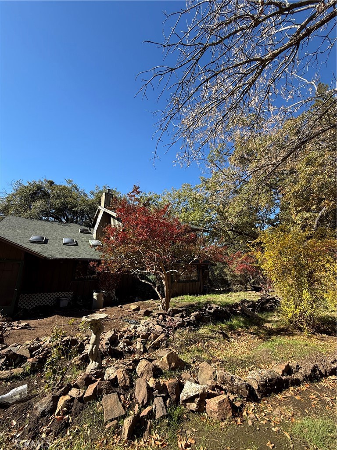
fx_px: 182
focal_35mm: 14
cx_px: 168
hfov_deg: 85.7
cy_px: 225
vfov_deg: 102.1
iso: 50
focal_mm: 2.22
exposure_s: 1/734
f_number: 2.2
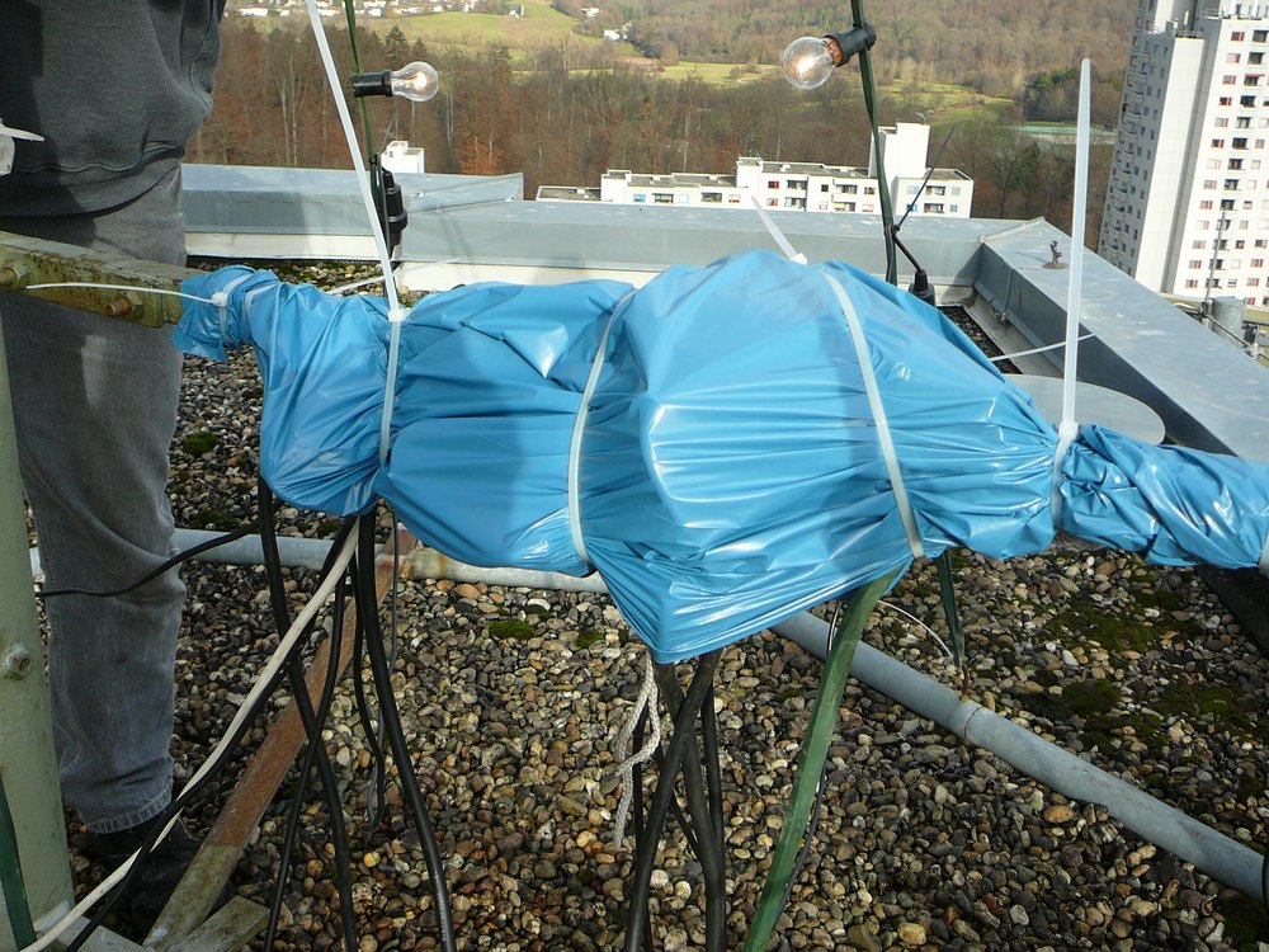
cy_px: 476
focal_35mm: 35
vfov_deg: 40.7
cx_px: 634
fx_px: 1283
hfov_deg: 52.6
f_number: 2.8
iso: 80
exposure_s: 1/500
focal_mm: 5.2
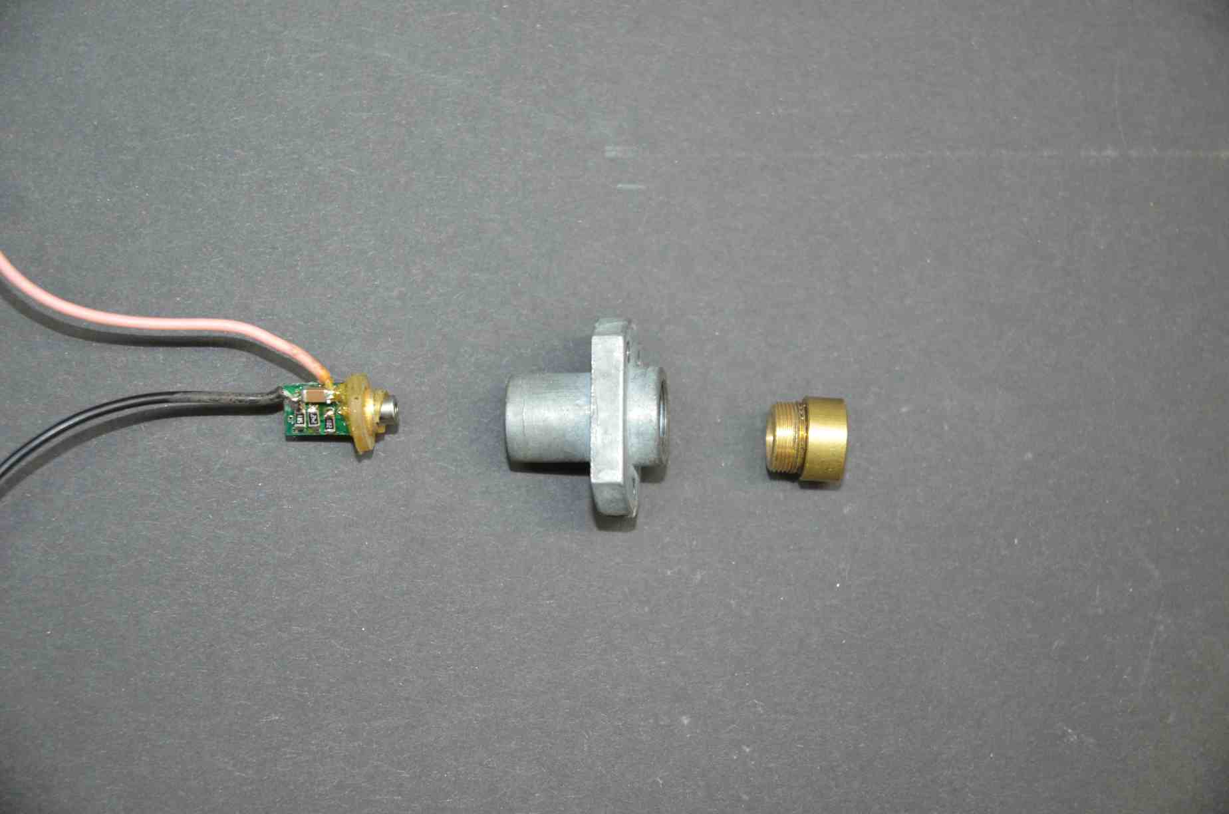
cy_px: 407
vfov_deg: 13.0
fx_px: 3577
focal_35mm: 105
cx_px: 614
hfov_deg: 19.5
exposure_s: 1/60
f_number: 4.5
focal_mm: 70
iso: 1250
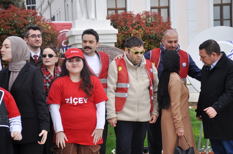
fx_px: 727
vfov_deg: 12.1
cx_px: 116
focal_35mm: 112
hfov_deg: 18.2
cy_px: 77
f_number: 6.3
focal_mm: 75
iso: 200
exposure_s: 1/640
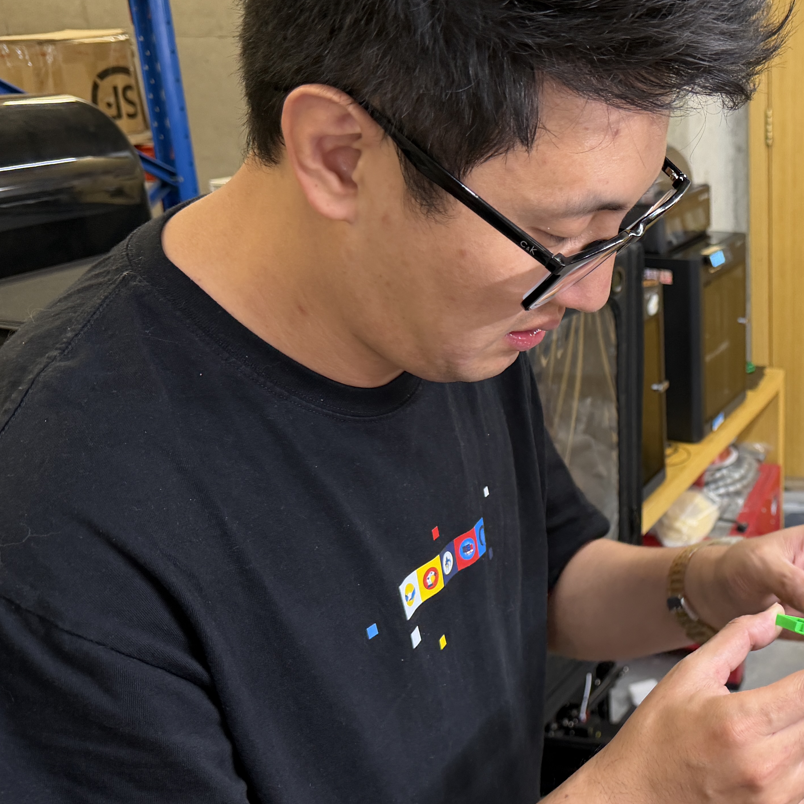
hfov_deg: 36.6
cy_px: 434
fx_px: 1130
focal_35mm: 43
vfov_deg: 39.1
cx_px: 732
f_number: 1.78
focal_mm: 6.76
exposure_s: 1/50
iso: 160
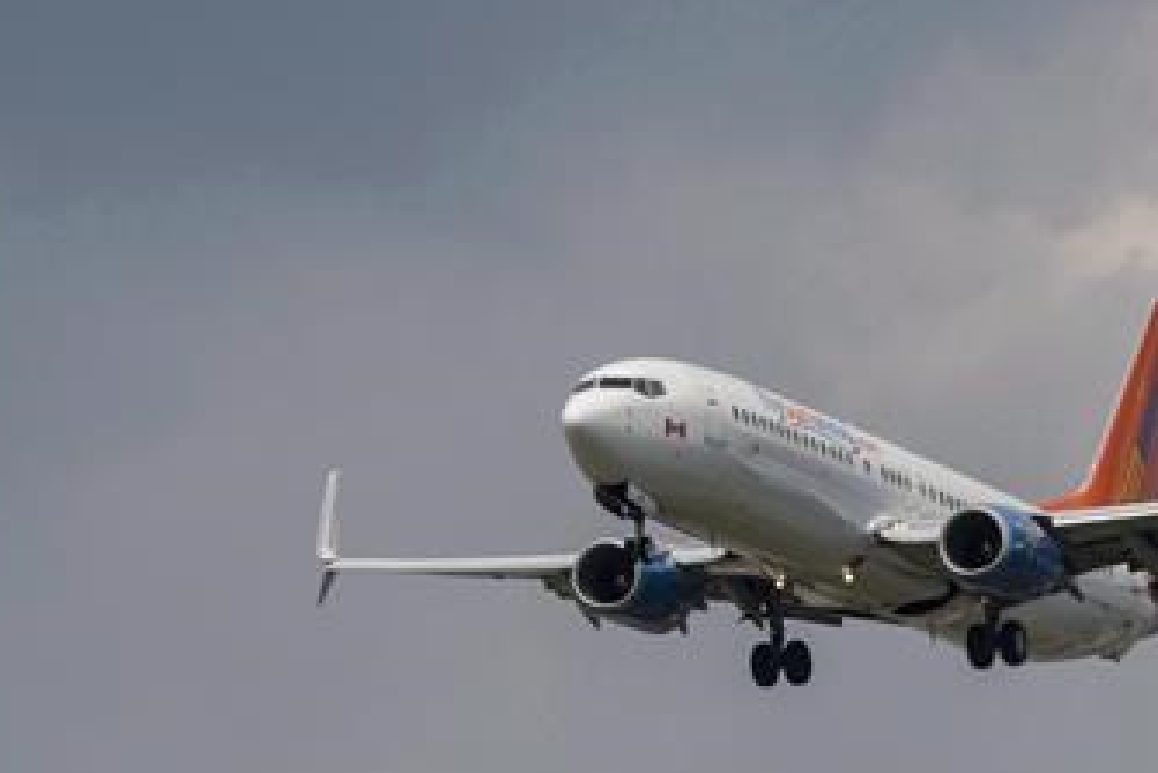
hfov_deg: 2.1
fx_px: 31310
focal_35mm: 973
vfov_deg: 1.4
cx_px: 693
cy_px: 274
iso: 400
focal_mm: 500
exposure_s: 1/1600
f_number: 13
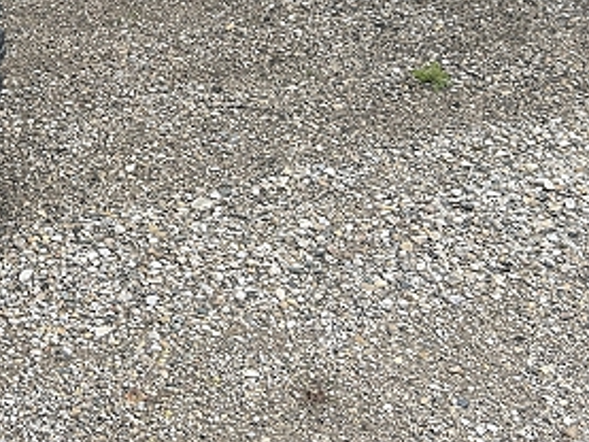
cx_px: 9
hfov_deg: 24.8
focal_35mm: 75
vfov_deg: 19.1
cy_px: -2
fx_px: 1277
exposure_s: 1/1135
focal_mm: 5.7
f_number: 1.5
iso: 50
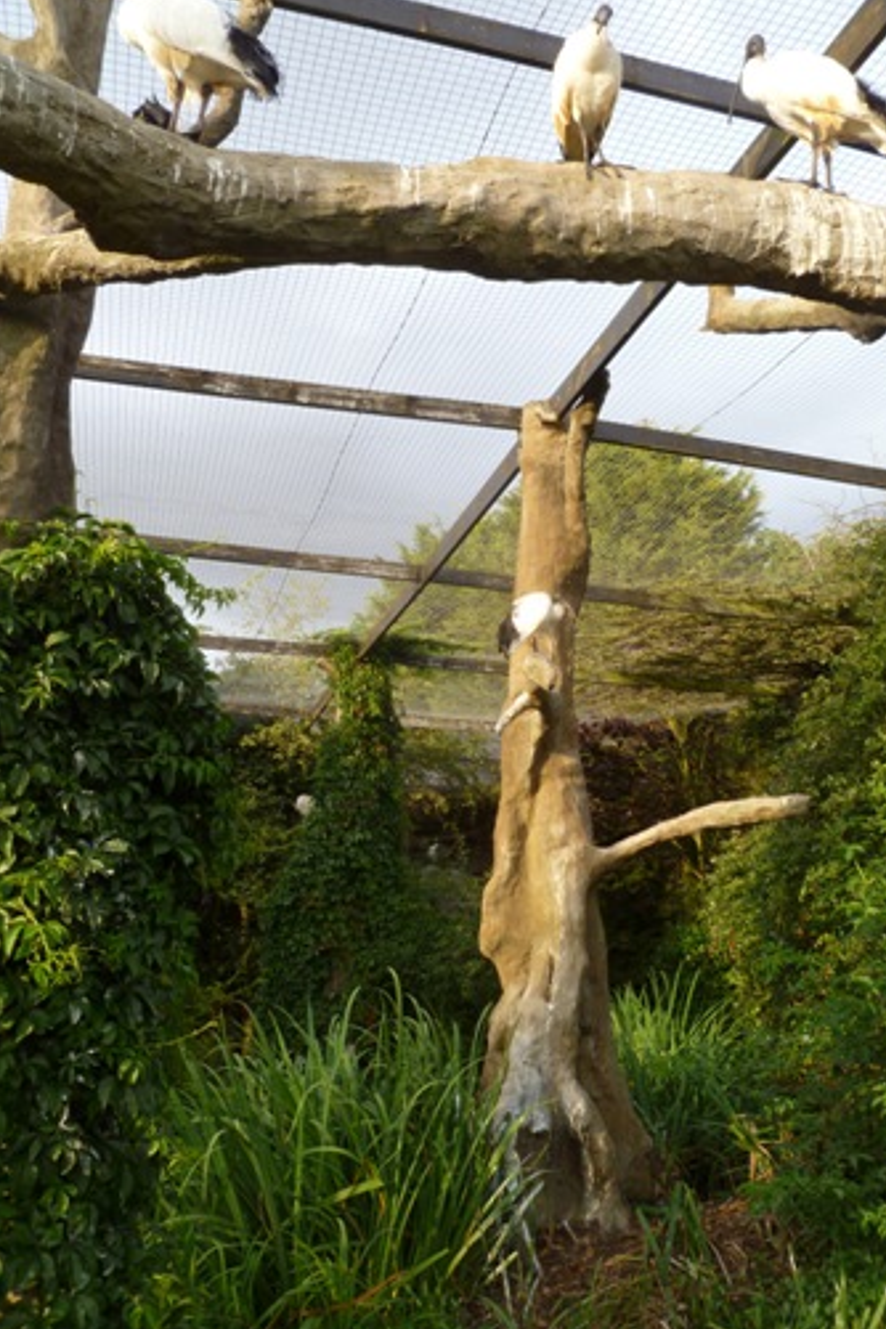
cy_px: 651
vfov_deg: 60.3
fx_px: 1144
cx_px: 480
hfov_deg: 42.3
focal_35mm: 31
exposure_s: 1/60
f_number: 3.3
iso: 80
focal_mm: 5
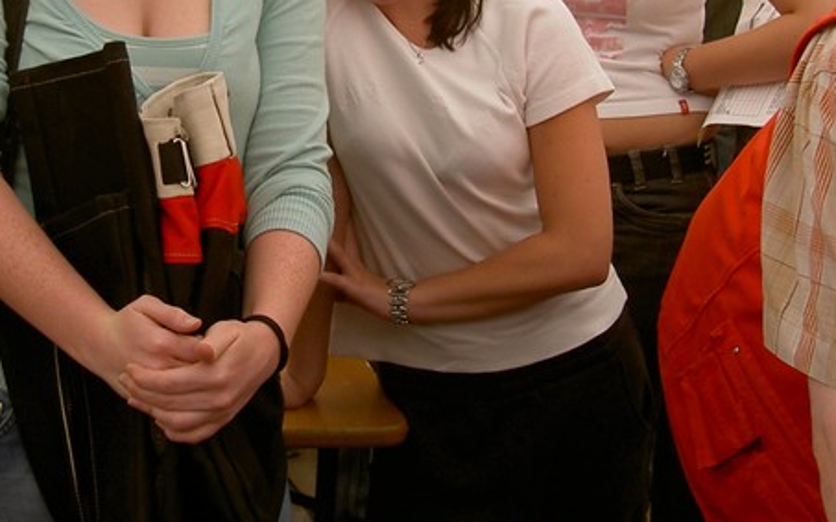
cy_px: 28
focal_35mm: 73
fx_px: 1663
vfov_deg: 17.5
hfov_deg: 28.0
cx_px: 268
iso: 100
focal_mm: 8
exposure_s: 1/78.1
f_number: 2.8
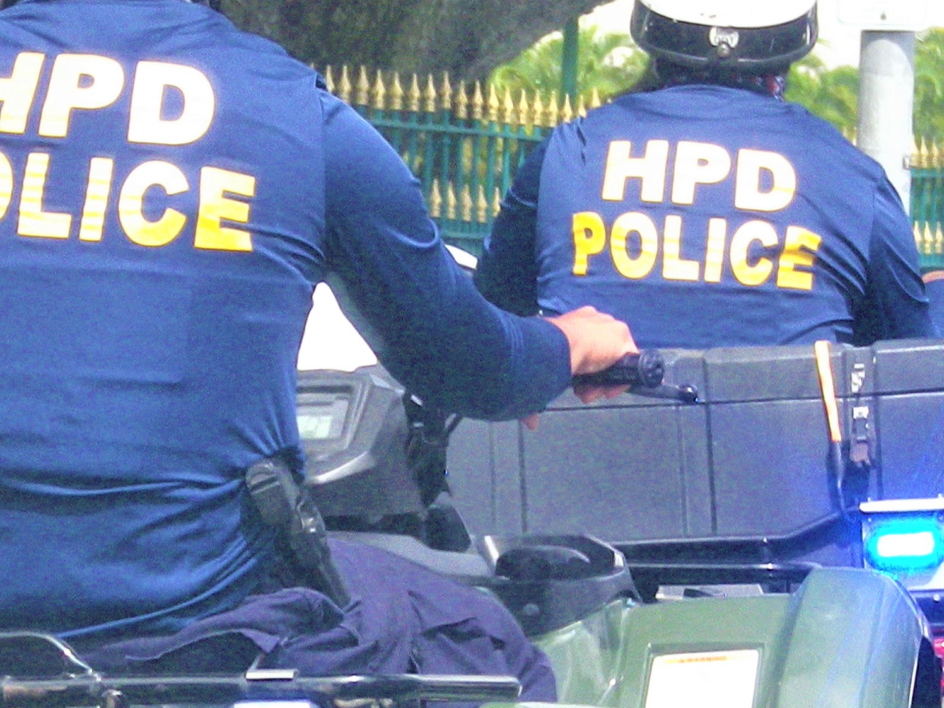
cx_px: 359
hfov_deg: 4.7
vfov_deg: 3.5
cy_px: 402
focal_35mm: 424
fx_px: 11564
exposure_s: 1/100
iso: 80
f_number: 5.6
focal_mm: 26.2
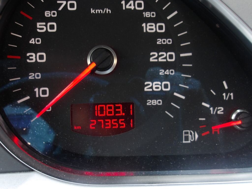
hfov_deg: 65.3
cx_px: 126
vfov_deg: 51.4
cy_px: 94
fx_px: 197
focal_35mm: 27
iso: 200
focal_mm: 4.9
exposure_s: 1/25
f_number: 3
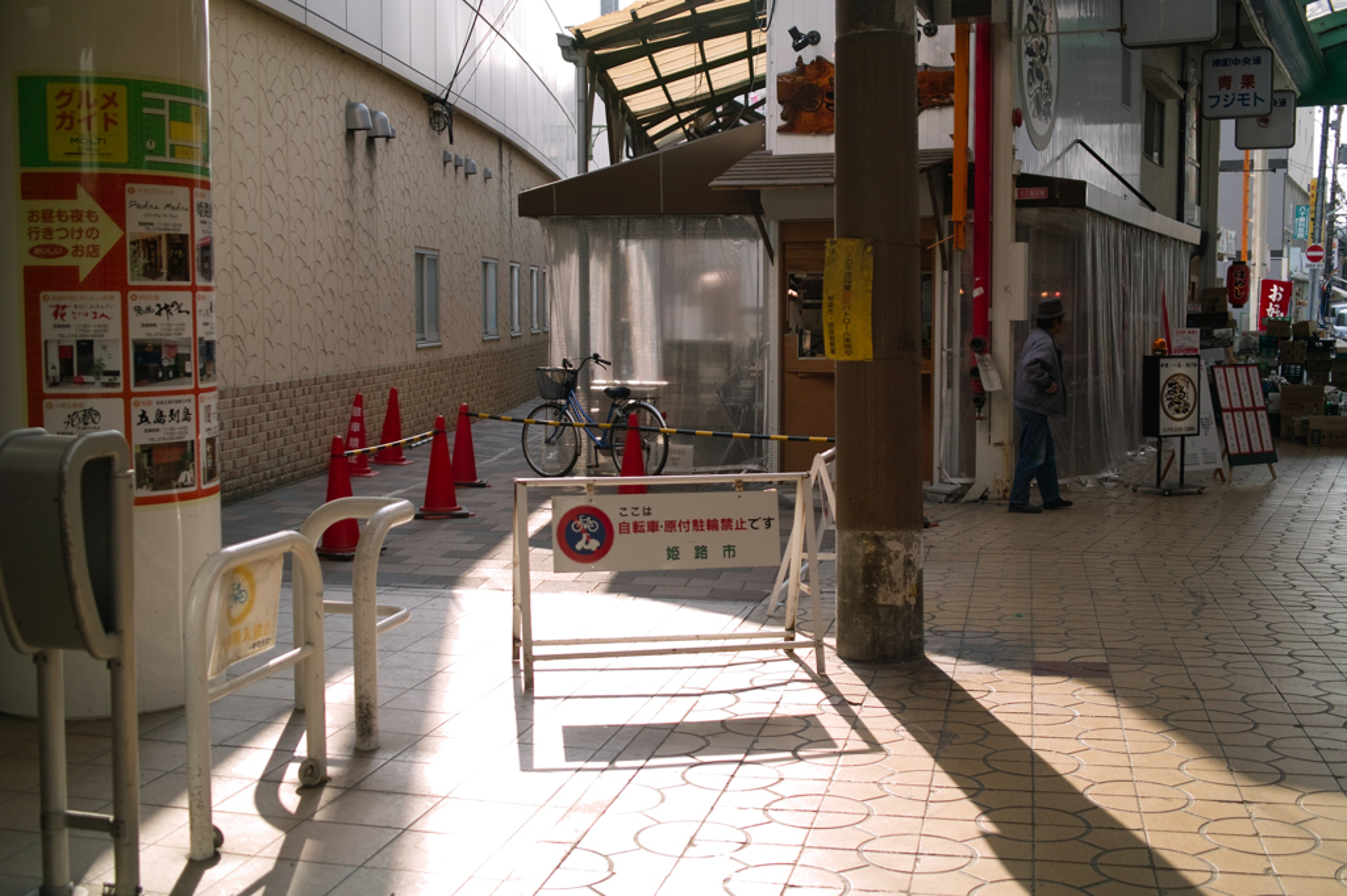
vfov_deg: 32.6
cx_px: 674
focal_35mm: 41
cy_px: 448
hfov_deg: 47.4
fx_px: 1534
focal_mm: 24.2
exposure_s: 1/400
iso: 100
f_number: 2.8
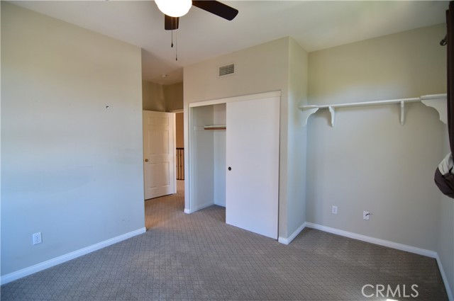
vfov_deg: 73.6
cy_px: 150
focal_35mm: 16
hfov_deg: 96.8
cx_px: 227
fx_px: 202
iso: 400
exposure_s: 1/100
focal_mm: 11
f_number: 2.8
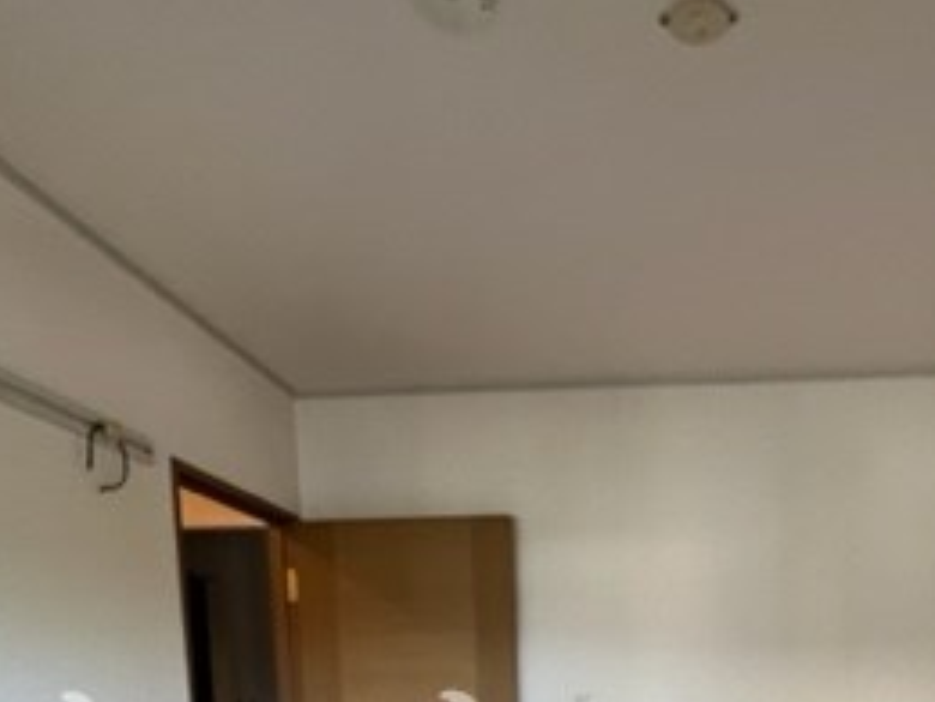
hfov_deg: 55.3
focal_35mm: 32
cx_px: 644
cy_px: 799
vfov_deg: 36.3
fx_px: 864
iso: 200
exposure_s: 1/121
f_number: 1.8
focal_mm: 1.57
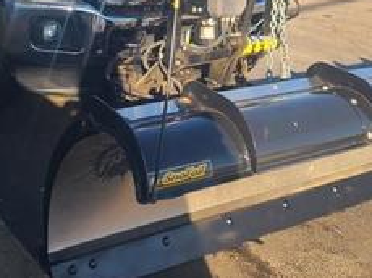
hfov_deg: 33.4
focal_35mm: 57
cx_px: 108
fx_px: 612
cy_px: 0
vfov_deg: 24.4
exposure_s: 1/833
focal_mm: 5.4
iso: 40
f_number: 1.8
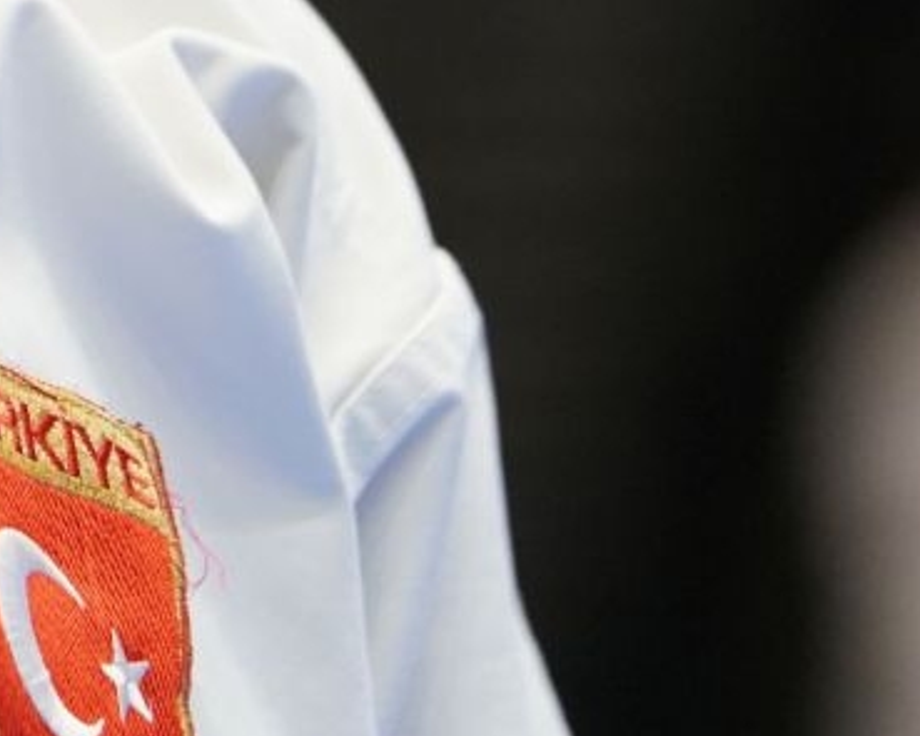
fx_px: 24907
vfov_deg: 1.7
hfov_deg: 2.1
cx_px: -466
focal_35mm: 915
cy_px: -641
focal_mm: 200
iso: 2000
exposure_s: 1/500
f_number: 2.8
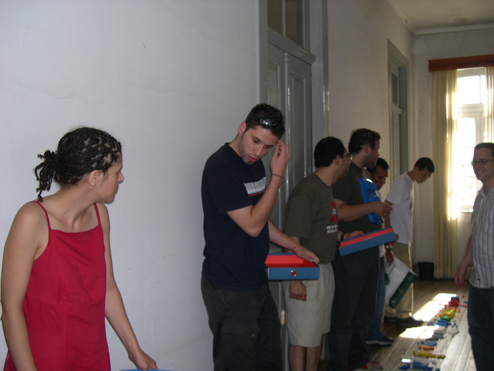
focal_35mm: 38
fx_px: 542
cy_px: 186
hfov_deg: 49.0
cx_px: 247
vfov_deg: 37.7
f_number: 2.8
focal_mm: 8
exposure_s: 1/60
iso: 100
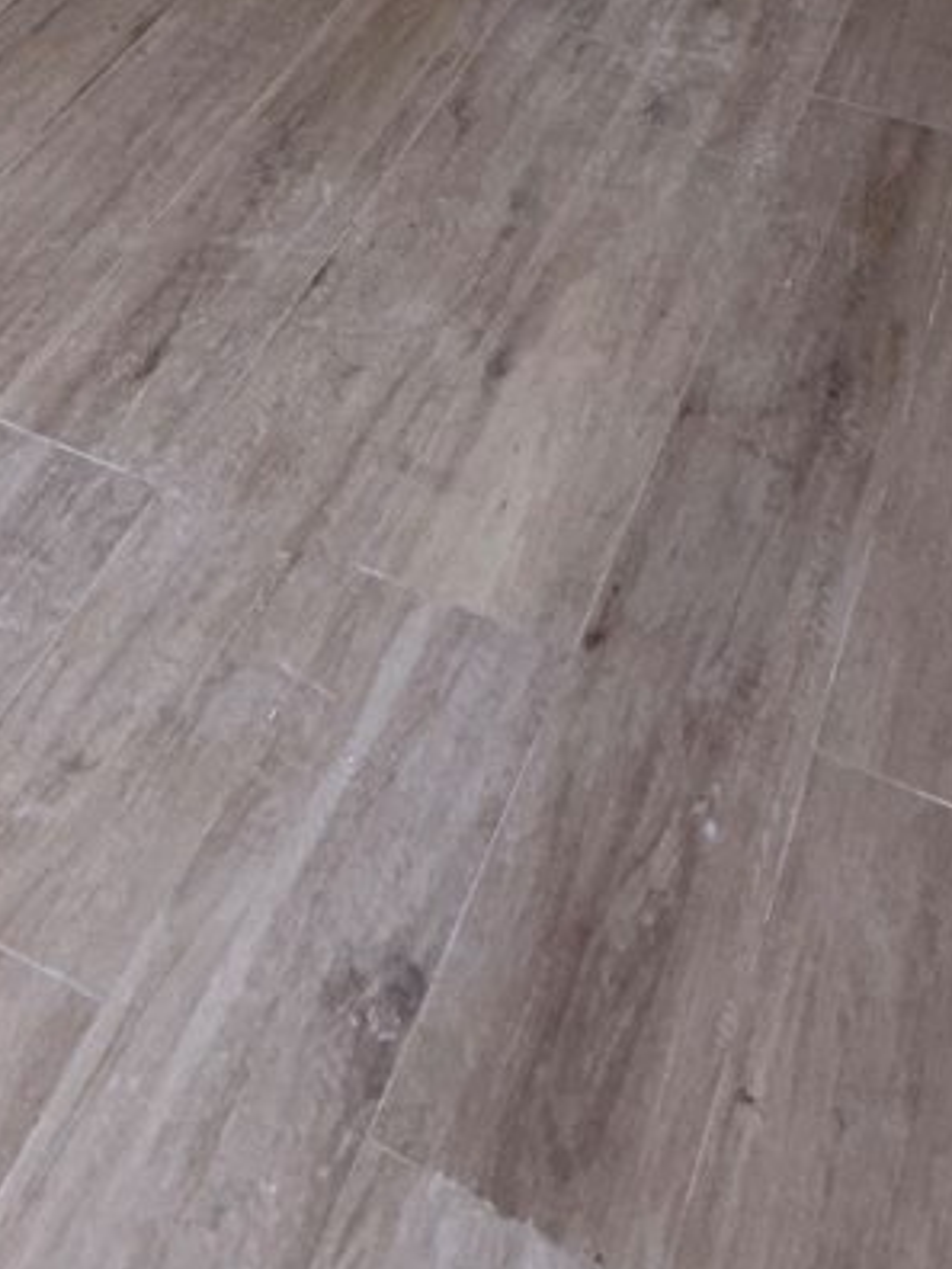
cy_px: -651
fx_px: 1943
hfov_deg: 27.5
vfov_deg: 26.1
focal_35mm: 53
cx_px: 386
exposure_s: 1/121
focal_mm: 2.22
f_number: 2.2
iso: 40
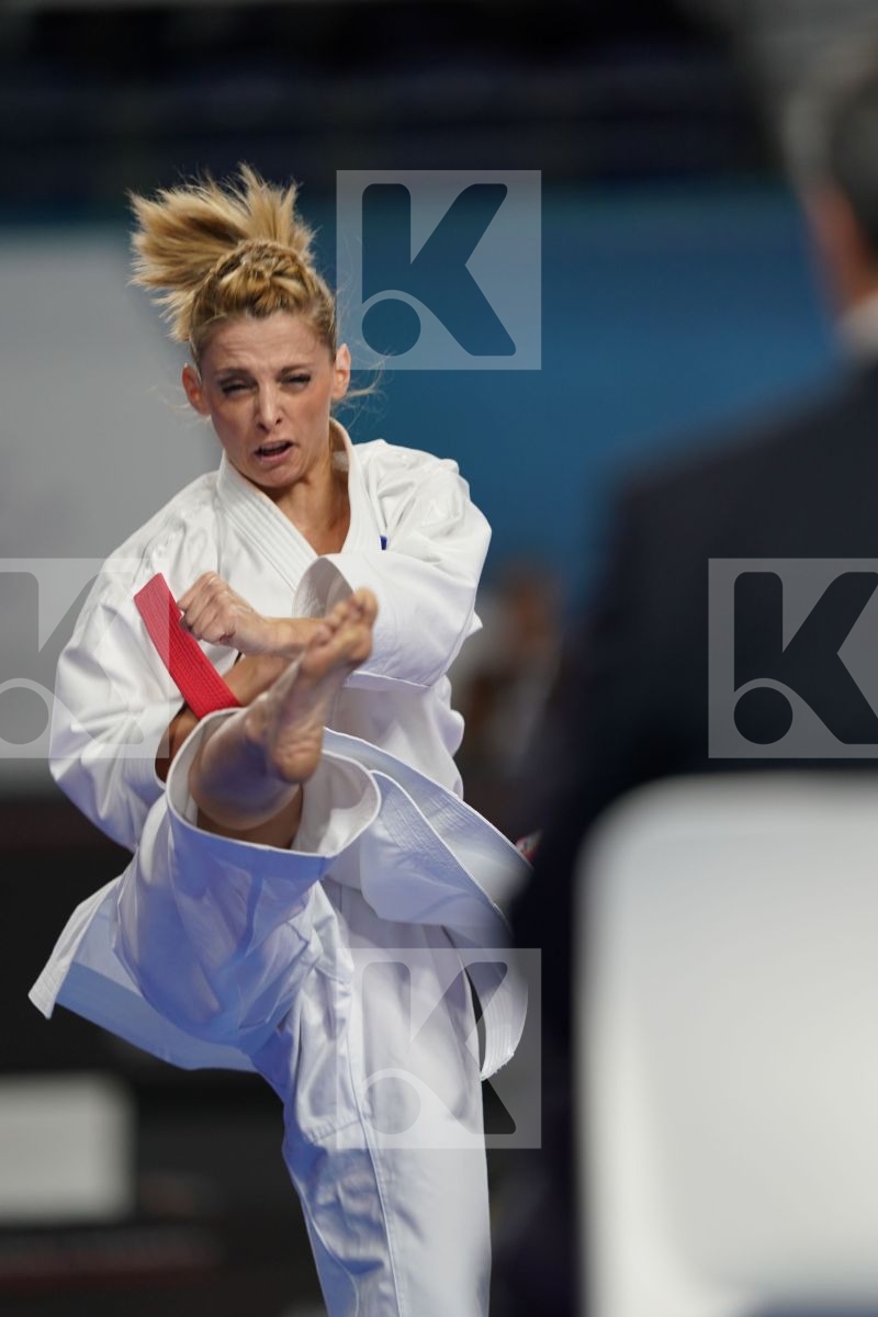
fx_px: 14632
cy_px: 658
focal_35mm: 400
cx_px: 439
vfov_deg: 5.2
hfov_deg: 3.4
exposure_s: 1/500
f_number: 2.8
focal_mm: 400
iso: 800
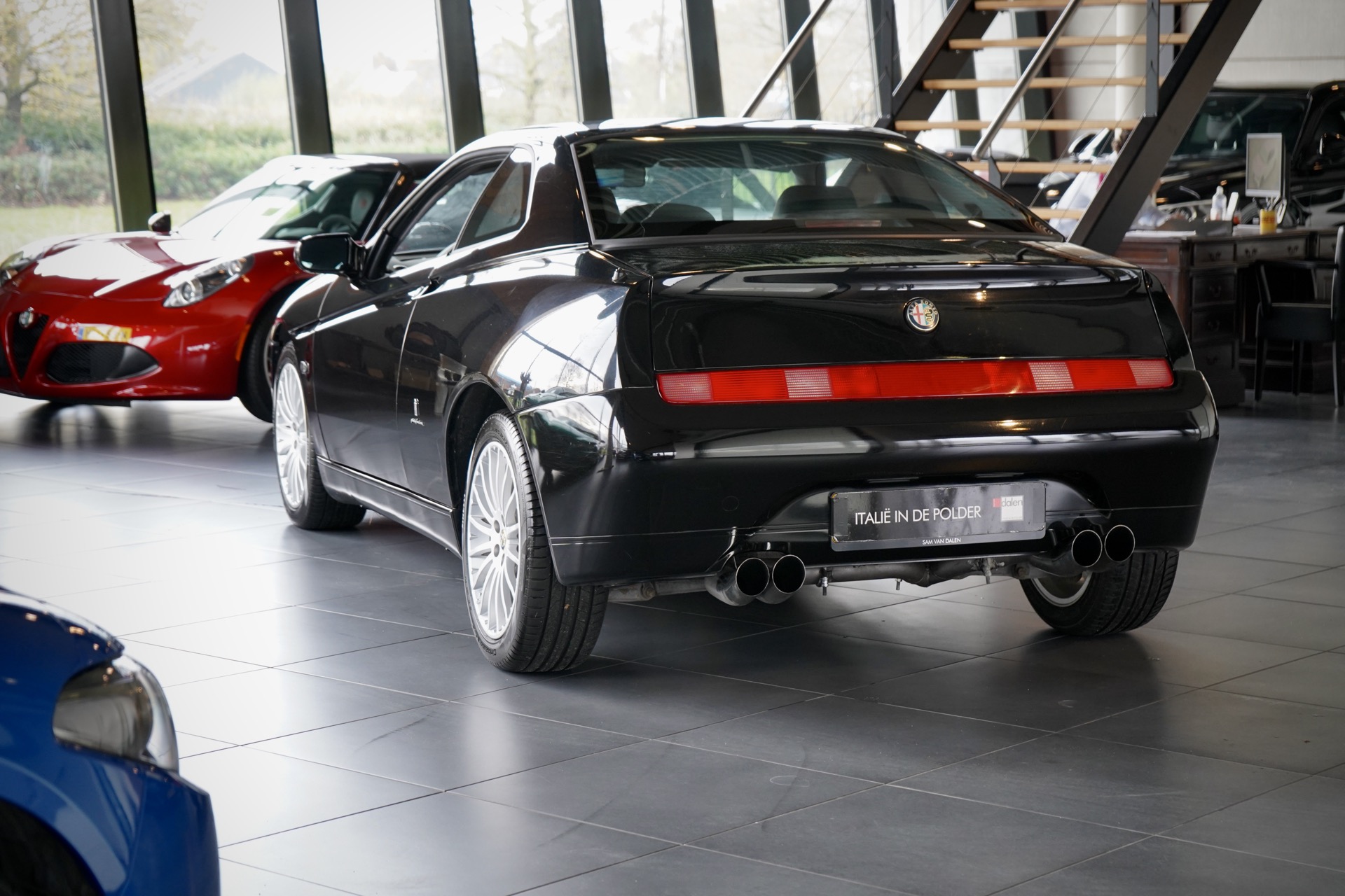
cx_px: 672
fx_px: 2615
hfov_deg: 28.8
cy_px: 448
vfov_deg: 19.5
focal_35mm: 70
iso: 1600
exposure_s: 1/80
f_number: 5.6
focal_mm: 70
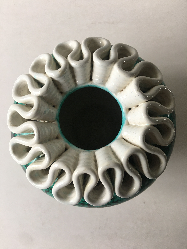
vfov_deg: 61.7
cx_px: 94
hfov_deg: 48.2
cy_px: 124
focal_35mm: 29
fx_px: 209
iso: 32
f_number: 2.2
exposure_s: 1/33
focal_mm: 4.15
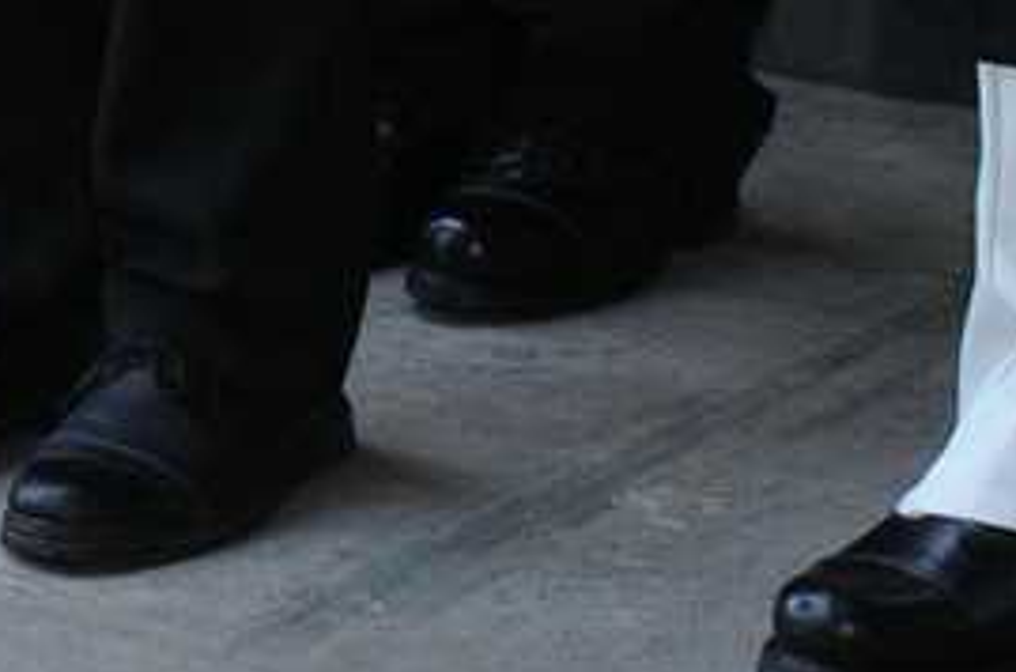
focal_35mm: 201
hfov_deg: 9.3
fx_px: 5659
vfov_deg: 6.3
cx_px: -1352
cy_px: -1272
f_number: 7.1
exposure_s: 1/125
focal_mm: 18
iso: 400
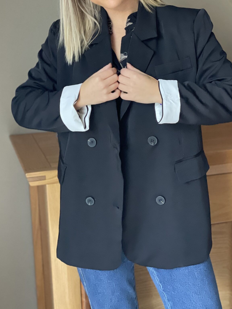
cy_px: 122
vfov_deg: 28.1
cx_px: 123
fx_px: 616
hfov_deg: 21.3
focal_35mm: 69
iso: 250
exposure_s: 1/114
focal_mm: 6
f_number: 2
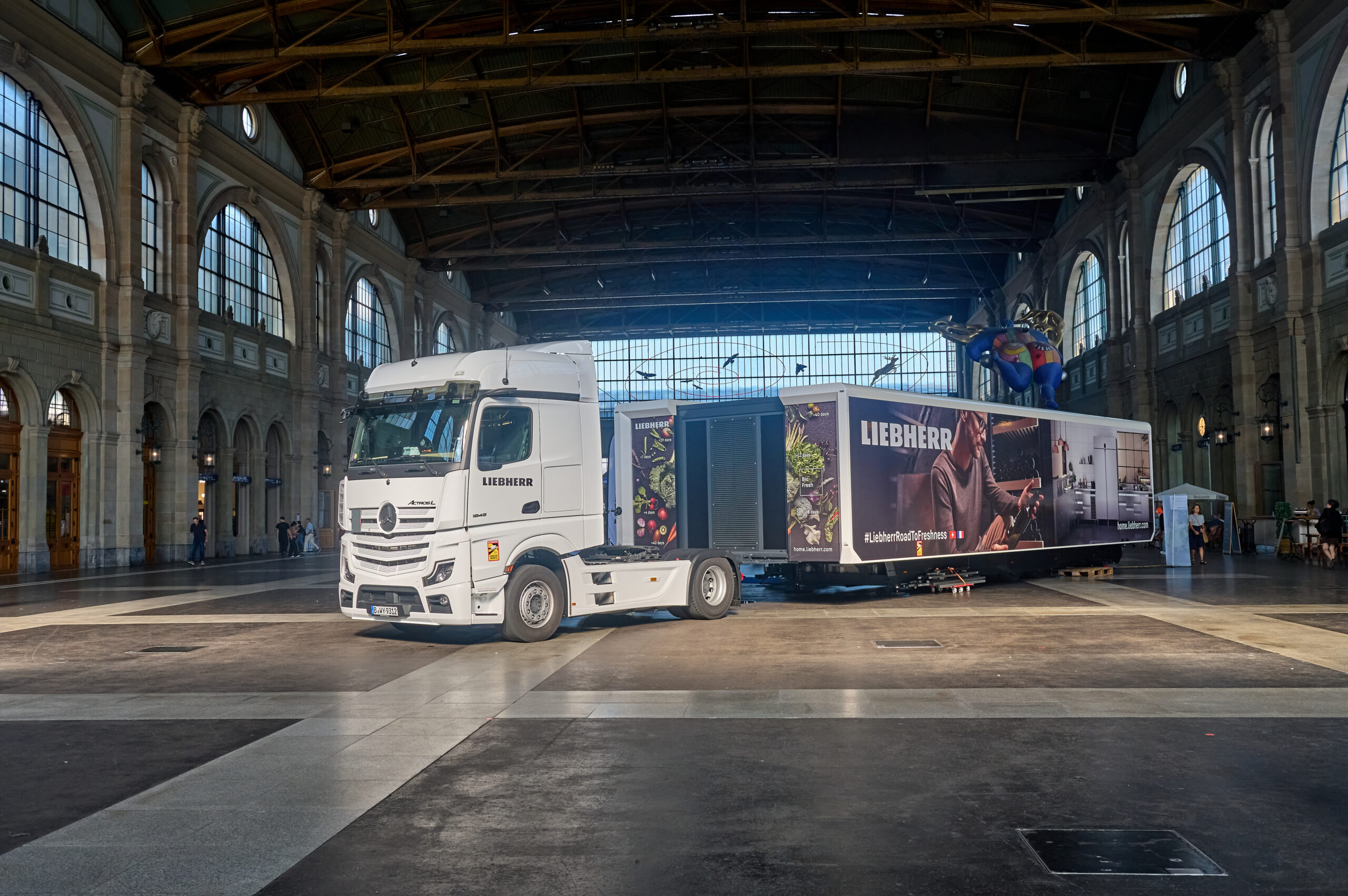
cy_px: 448
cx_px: 674
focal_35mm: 34
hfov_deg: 55.8
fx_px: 1272
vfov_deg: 38.8
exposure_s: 1/250
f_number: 8
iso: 800
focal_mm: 34
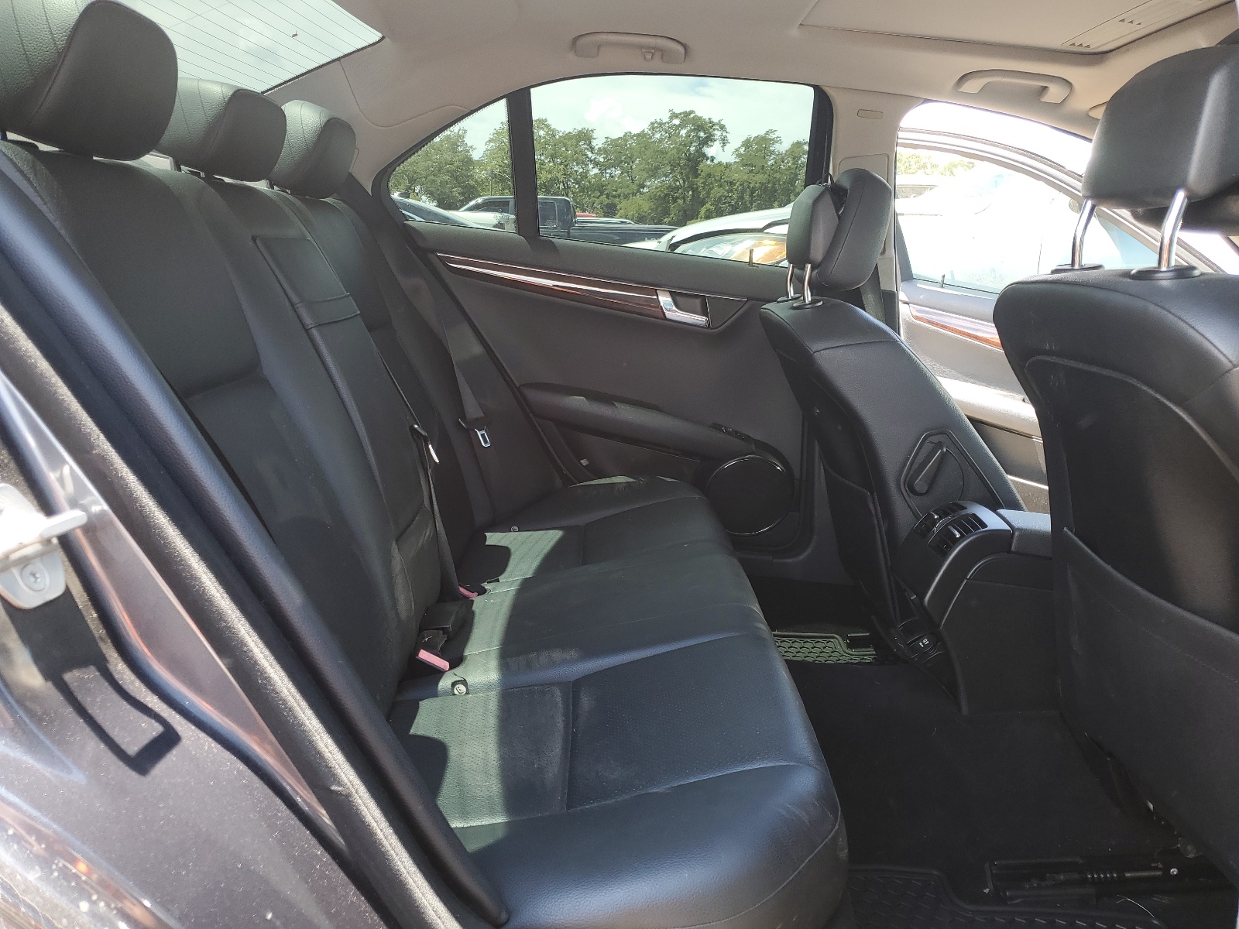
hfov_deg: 67.3
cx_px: 620
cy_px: 464
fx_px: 931
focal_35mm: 26
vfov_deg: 53.1
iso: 50
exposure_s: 1/120
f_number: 1.5
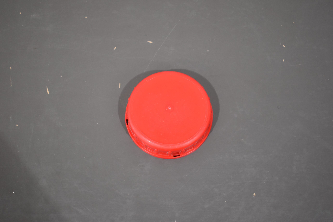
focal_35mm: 52
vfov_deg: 25.8
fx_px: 486
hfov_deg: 37.8
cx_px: 166
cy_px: 111
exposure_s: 1/125
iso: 800
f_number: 4.5
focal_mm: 35
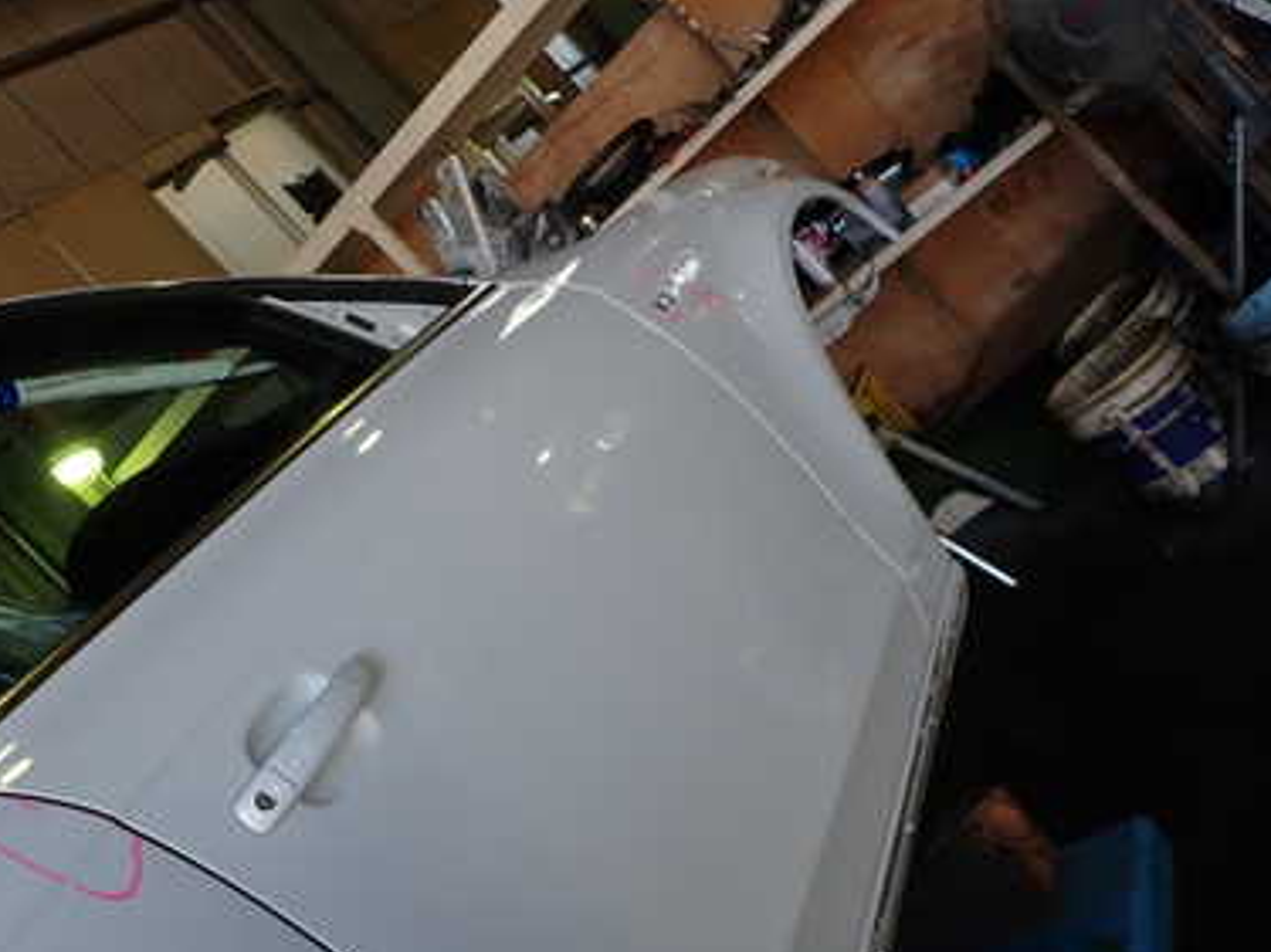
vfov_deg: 35.4
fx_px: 1468
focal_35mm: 40
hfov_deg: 44.9
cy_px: 678
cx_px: 291
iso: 100
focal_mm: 4.5
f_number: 2.8
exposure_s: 1/80
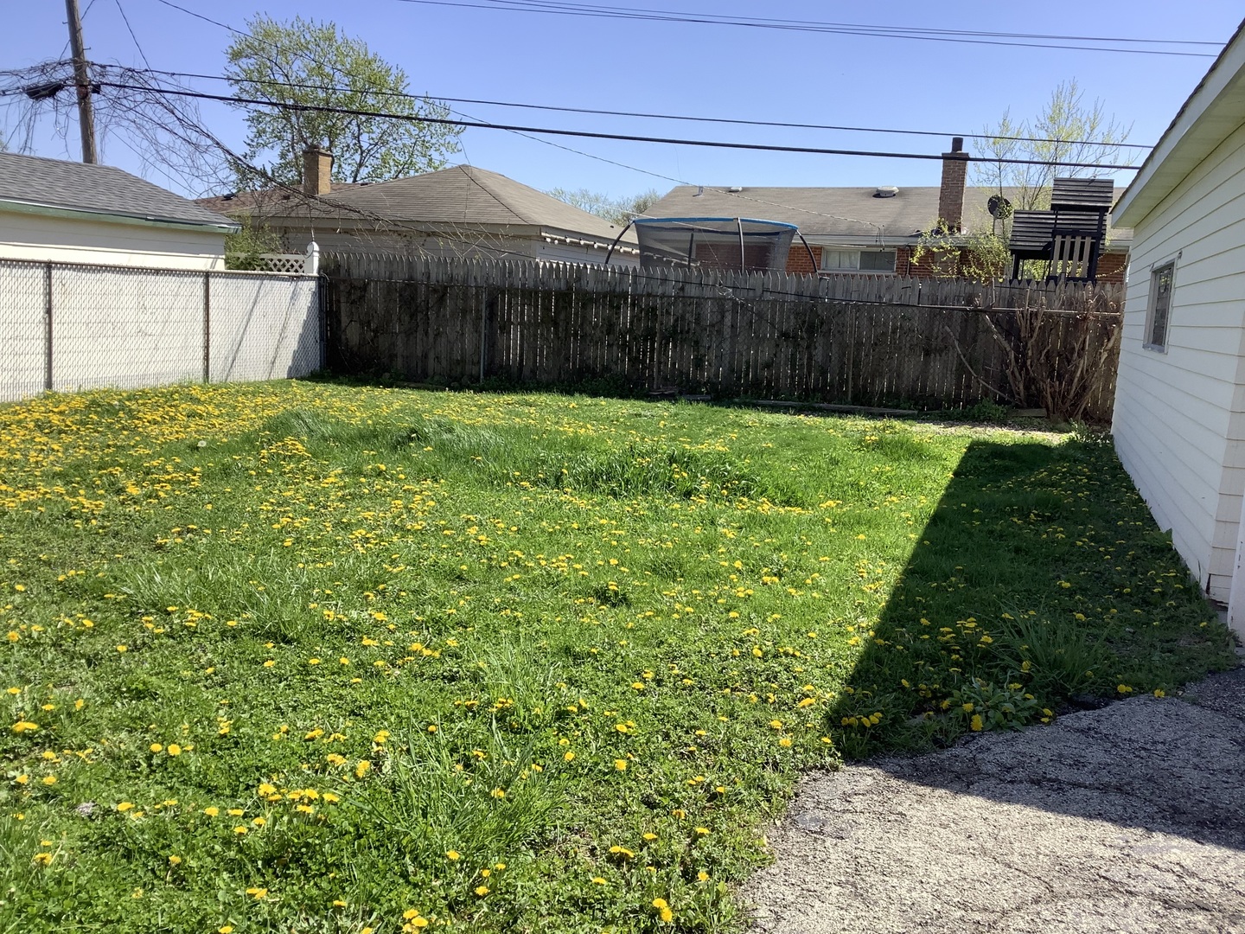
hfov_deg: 58.4
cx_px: 622
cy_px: 467
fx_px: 1115
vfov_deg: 45.4
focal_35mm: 31
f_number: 2.4
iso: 25
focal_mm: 3.3
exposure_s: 1/849
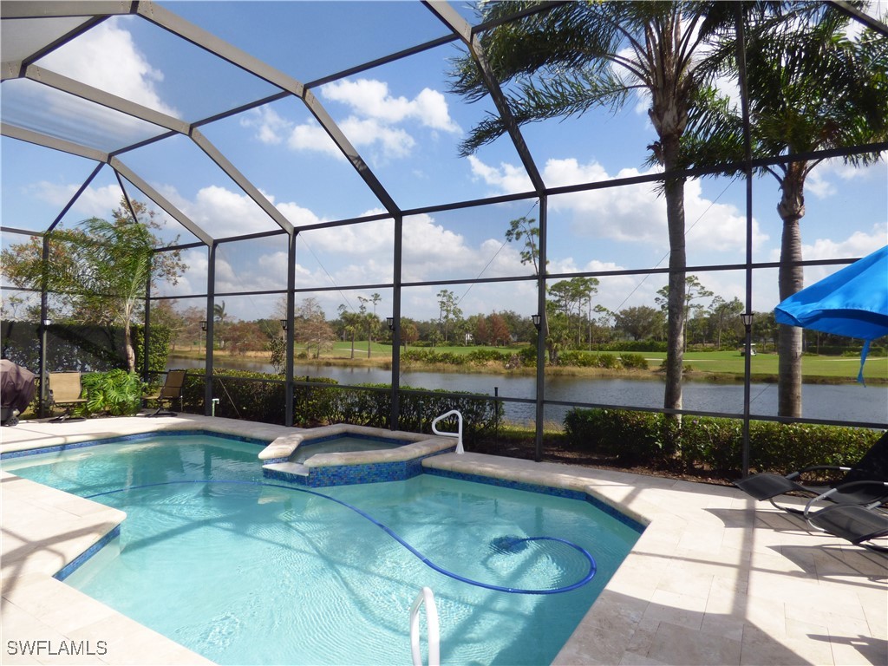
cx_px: 444
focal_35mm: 20
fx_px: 513
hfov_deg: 81.7
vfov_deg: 66.0
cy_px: 333
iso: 100
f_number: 2.8
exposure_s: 1/1000
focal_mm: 3.58
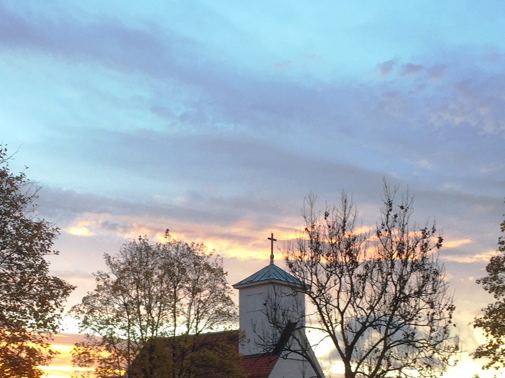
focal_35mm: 55
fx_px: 802
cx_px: 195
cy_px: 314
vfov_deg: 26.0
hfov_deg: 34.8
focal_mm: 4.15
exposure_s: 1/50
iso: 40
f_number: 2.2
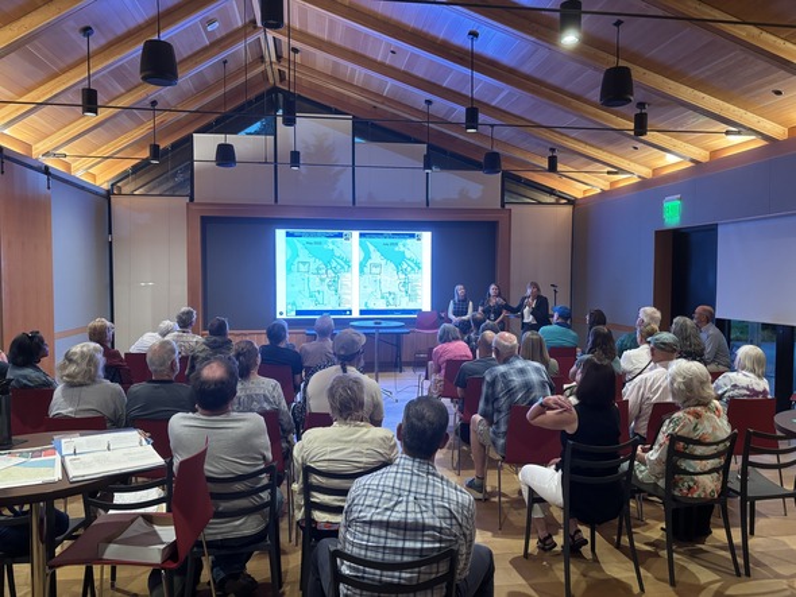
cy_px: 298
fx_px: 598
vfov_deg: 53.1
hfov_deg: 67.3
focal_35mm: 26
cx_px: 398
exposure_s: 1/60
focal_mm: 5.96
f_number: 1.6
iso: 320
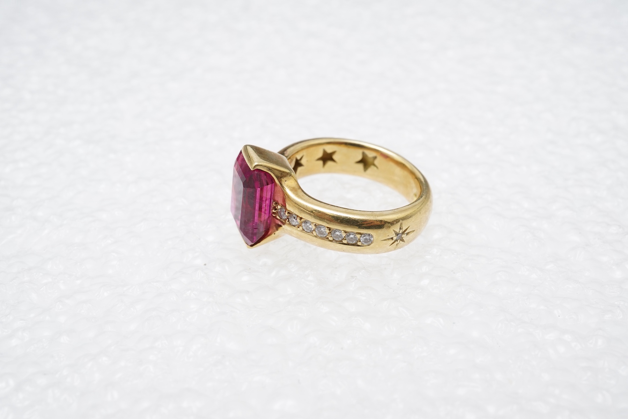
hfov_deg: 43.6
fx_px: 785
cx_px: 314
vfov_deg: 29.9
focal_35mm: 45
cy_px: 210
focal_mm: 30
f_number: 22
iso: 640
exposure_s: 1/125
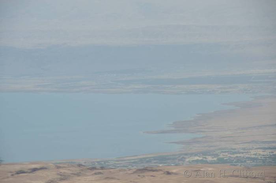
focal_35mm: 300
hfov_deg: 6.9
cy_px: 92
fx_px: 2294
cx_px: 138
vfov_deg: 4.6
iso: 100
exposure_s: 1/250
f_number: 8
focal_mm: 200
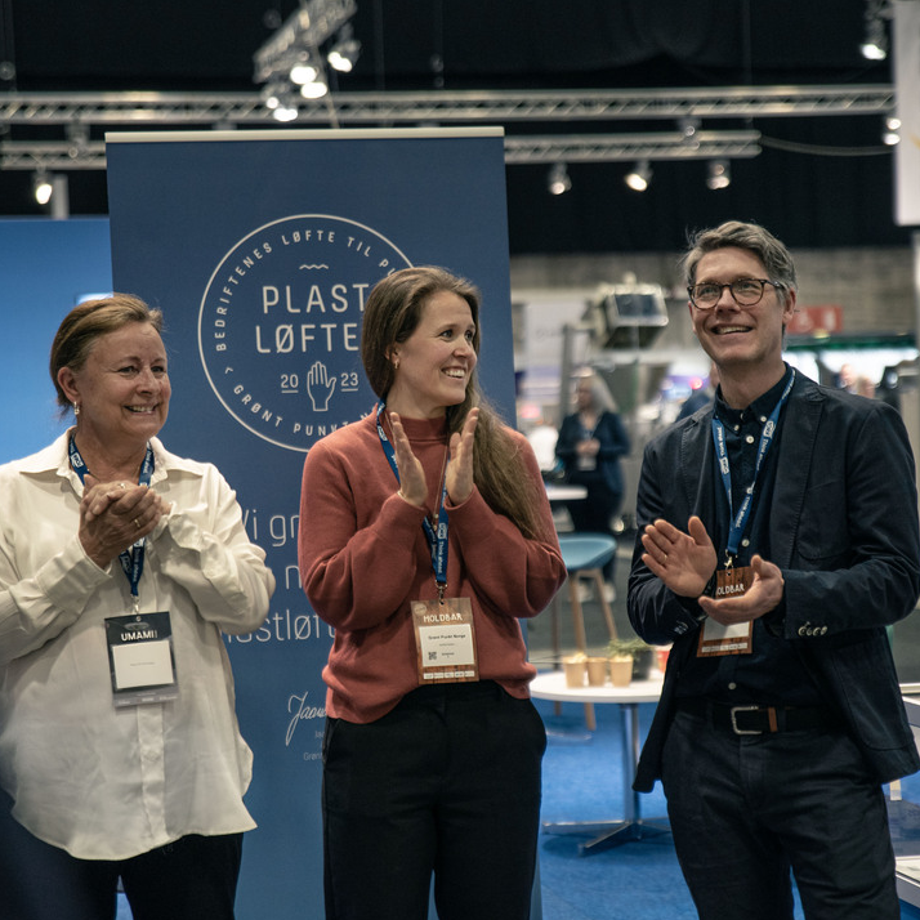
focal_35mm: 90
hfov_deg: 19.3
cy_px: 463
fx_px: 2706
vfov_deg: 19.3
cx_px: 445
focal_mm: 70
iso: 640
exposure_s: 1/160
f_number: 2.8
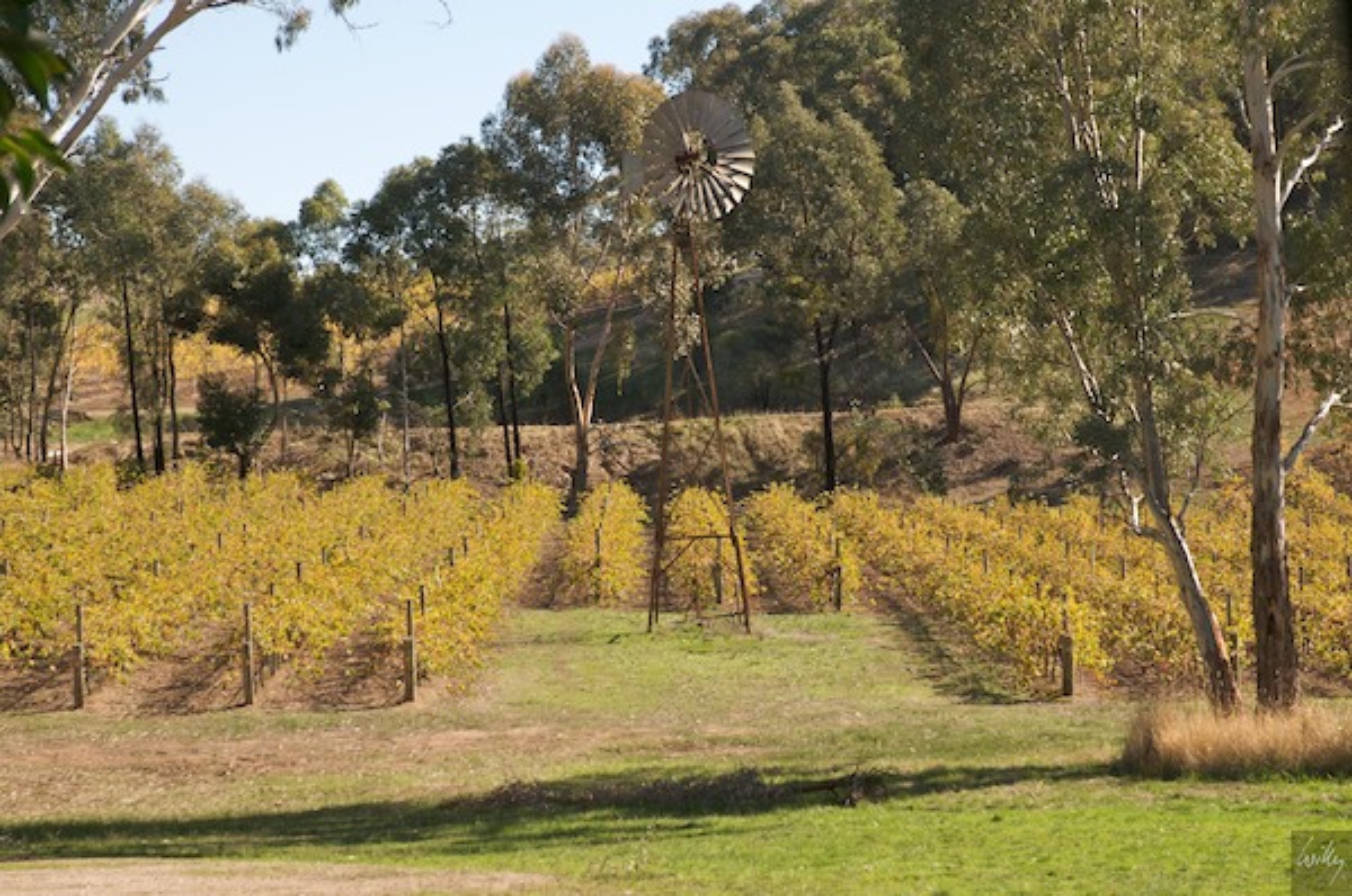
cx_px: 676
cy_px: 448
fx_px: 3937
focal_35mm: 105
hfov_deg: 19.5
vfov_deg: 13.0
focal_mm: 70
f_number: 9
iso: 320
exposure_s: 1/320
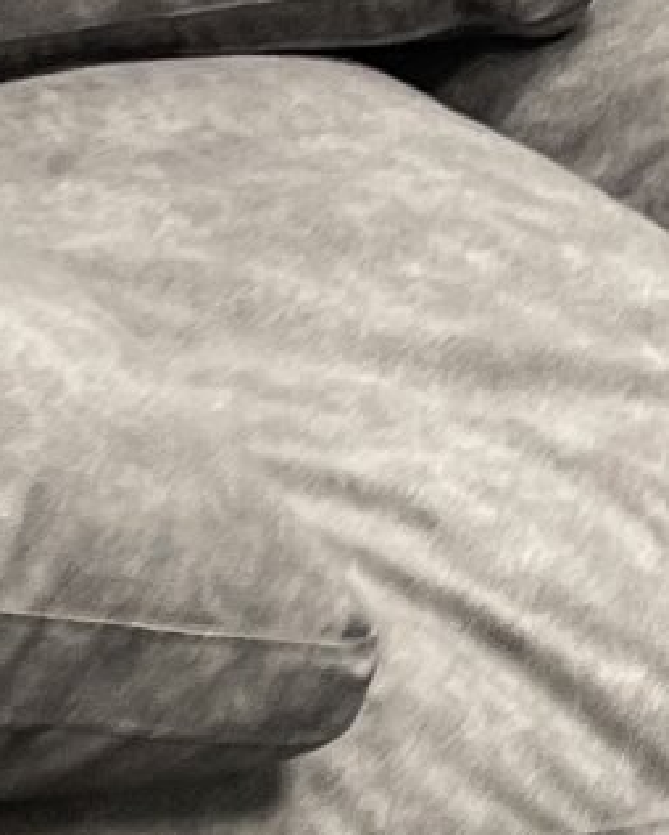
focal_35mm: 205
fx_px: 5069
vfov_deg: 9.4
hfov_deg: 7.5
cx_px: 574
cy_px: 390
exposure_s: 1/60
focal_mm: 4.2
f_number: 1.6
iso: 80
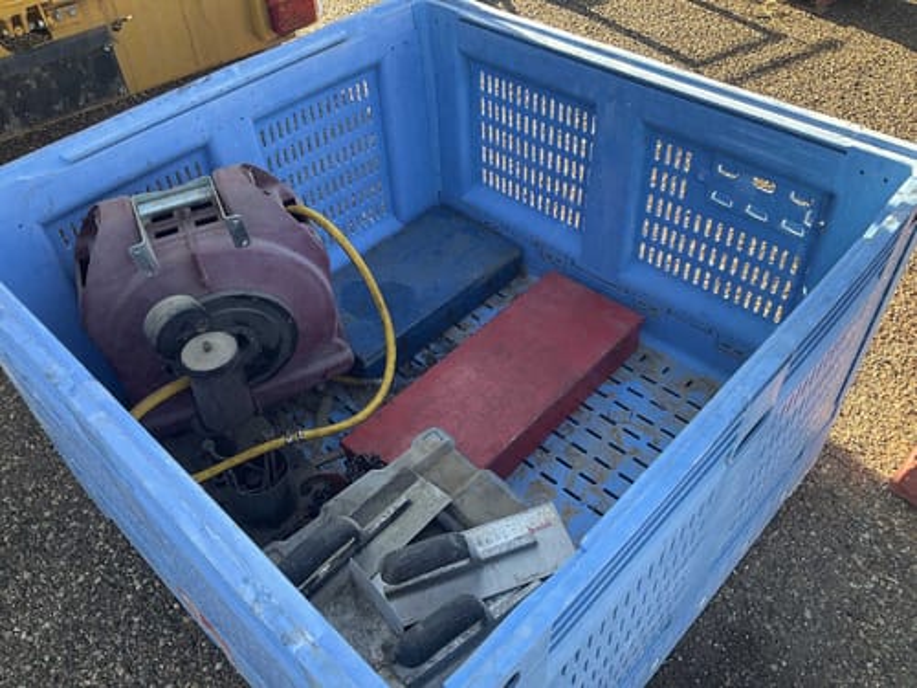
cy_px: 344
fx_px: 768
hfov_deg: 61.7
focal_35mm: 29
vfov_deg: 48.2
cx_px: 458
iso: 20
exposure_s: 1/176
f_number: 1.8
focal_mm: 3
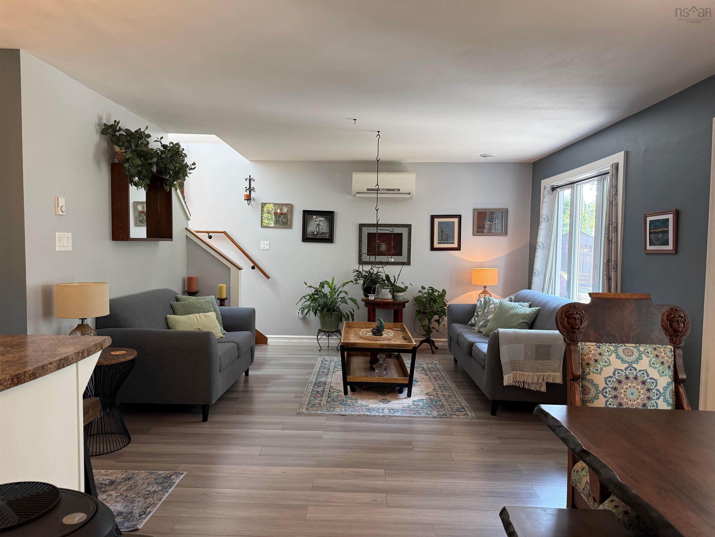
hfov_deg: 71.6
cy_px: 268
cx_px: 358
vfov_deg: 56.8
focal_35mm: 24
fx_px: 496
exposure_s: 1/120
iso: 200
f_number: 1.78
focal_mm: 6.76
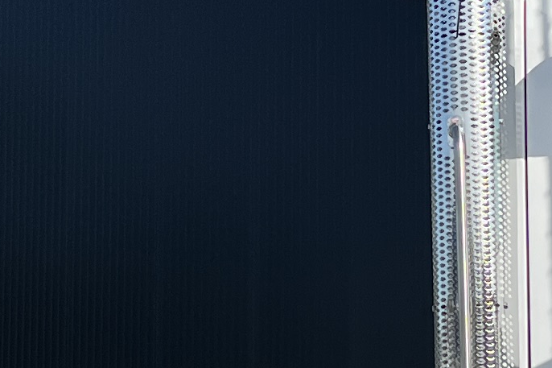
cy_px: 234
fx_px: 2437
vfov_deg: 8.6
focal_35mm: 159
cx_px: 271
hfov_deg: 12.9
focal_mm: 5.1
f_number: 1.6
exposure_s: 1/2688
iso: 50
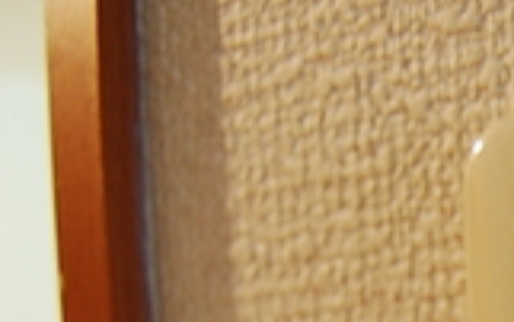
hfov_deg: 16.6
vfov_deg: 11.3
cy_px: 548
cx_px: 856
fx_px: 1528
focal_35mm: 109
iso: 400
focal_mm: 18
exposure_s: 1/15
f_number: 3.5
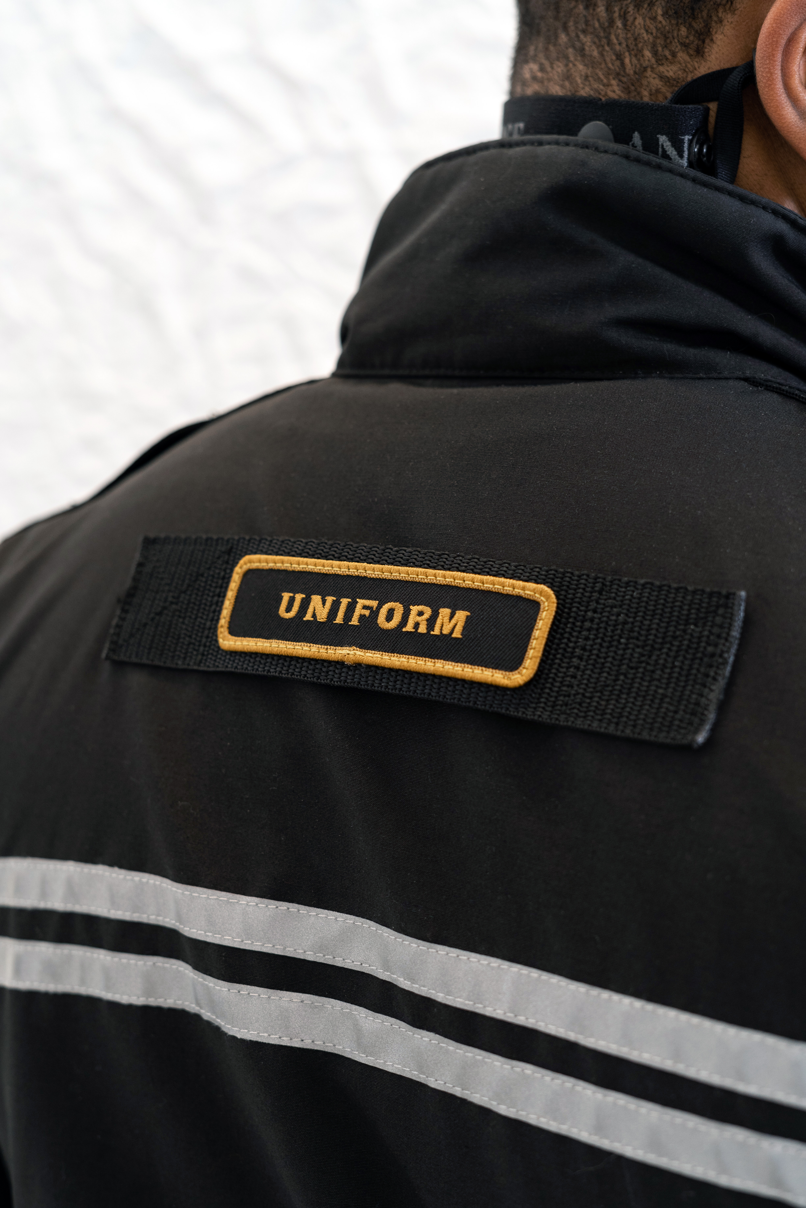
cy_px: 604
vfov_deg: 39.6
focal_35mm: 50
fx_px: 1679
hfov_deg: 27.0
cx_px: 403
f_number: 4.5
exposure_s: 1/80
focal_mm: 50
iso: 640
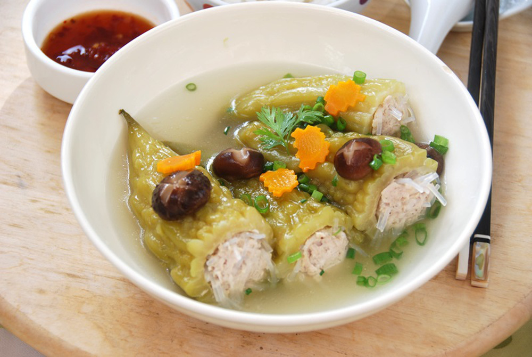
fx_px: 1554
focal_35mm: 105
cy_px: 178
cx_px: 266
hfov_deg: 19.4
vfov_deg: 13.1
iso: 100
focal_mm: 70
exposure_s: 1/40
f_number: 5
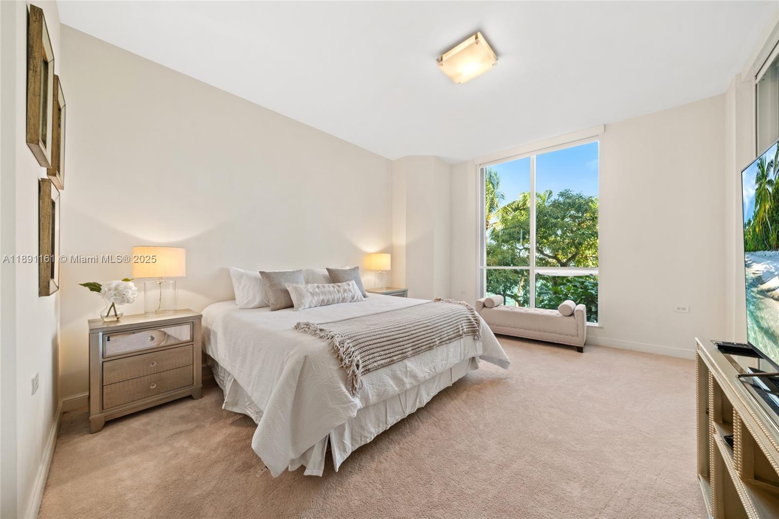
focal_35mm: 12
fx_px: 260
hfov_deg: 112.6
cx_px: 390
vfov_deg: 90.0
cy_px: 260
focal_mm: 12
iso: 500
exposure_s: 1/6
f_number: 9
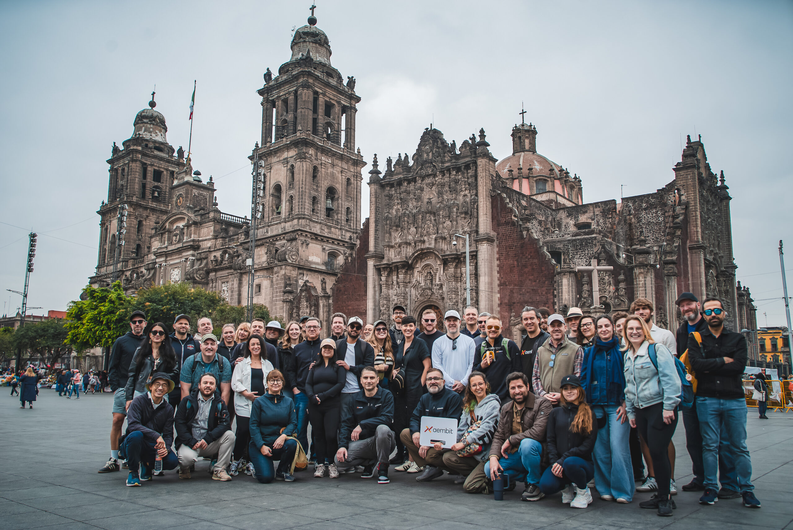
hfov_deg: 65.4
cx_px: 396
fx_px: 617
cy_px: 265
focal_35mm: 28
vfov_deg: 46.5
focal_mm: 28
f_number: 5
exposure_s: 1/640
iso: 250
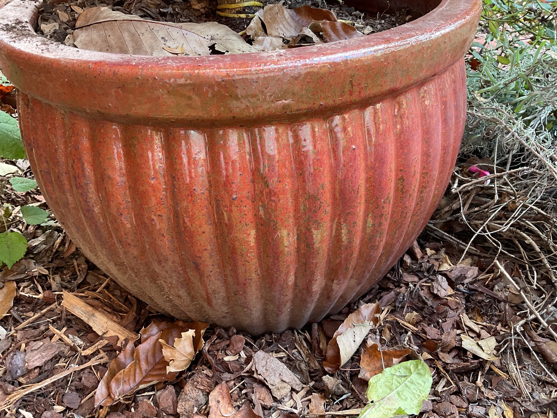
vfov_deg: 48.2
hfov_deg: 61.7
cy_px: 209
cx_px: 278
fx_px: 467
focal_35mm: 29
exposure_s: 1/60
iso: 64
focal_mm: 3
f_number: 1.8
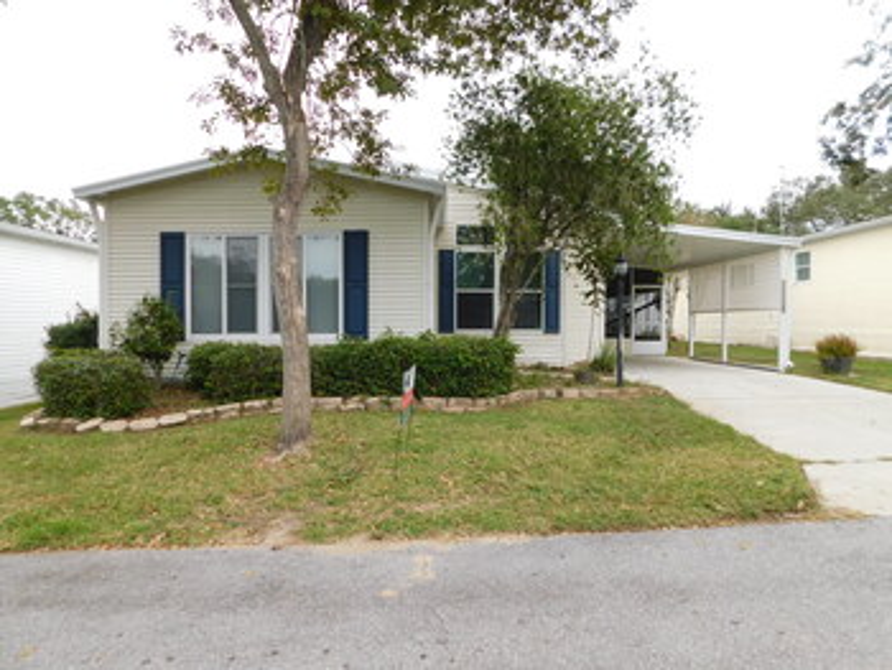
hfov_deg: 73.9
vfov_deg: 58.9
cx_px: 446
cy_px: 335
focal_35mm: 23
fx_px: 593
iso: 125
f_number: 3
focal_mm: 4
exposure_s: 1/400
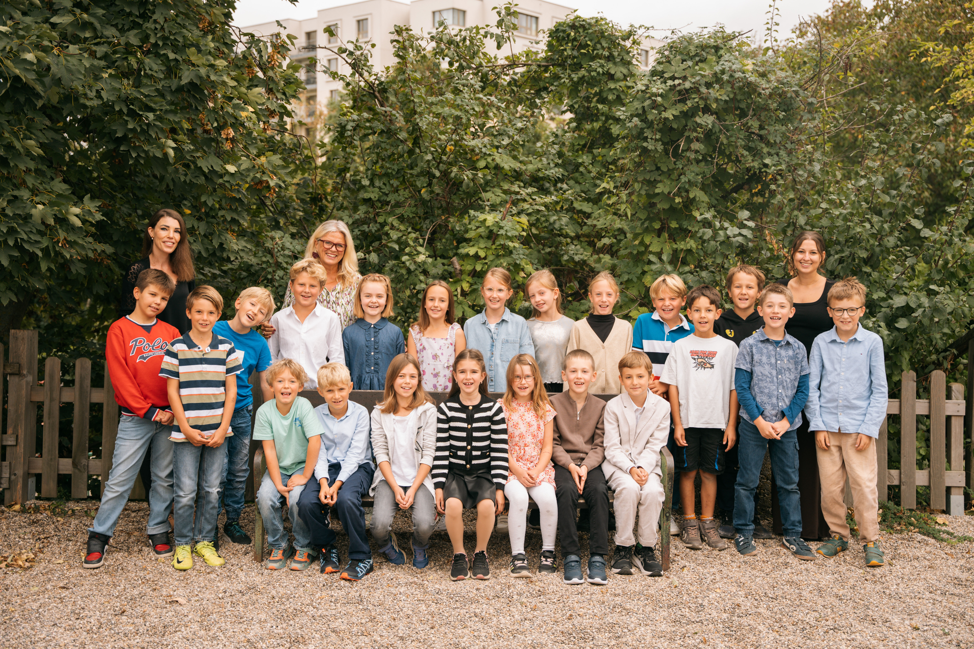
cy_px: 324
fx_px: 1074
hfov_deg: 48.8
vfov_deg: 33.6
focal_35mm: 40
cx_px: 487
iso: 250
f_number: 2.8
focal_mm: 39.7
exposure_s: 1/400
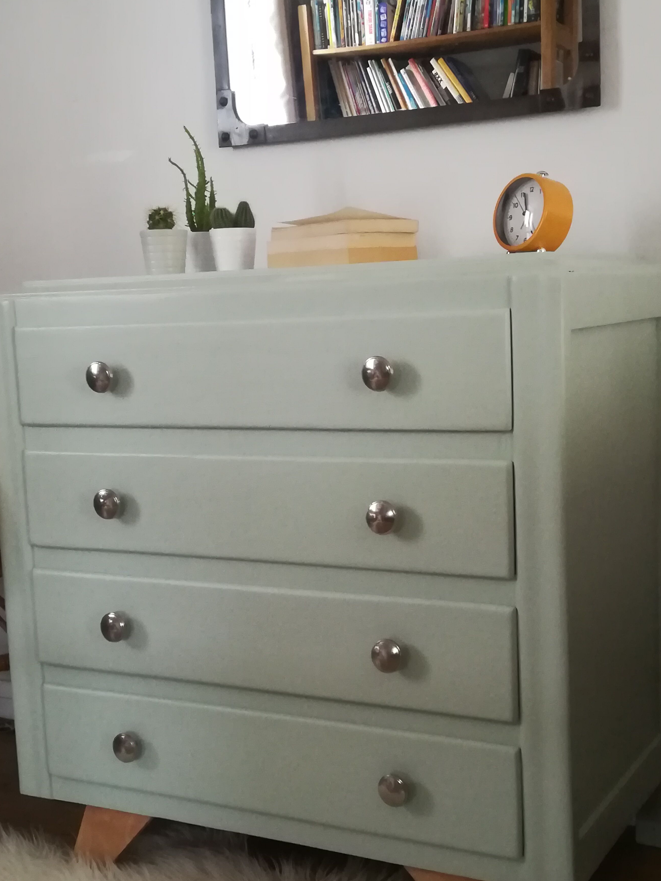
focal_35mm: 48
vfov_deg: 39.6
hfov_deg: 30.3
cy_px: 488
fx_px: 1222
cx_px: 335
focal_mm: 3.83
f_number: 2.2
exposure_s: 1/20
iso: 500
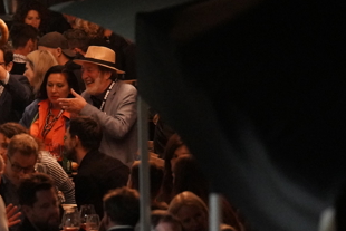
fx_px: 4279
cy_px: 180
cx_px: 71
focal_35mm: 445
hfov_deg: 4.6
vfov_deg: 3.1
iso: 20000
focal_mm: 200
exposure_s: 1/125
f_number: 3.5
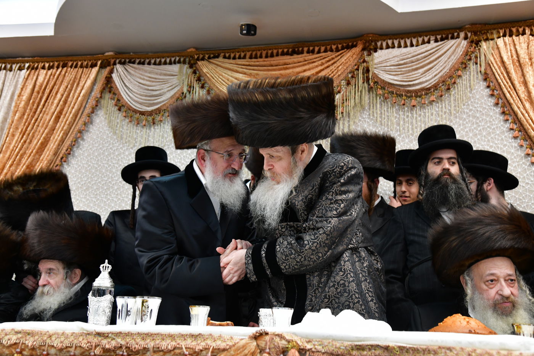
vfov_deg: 33.4
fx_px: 593
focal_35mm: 40
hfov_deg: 48.5
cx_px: 267
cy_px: 178
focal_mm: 40
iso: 2000
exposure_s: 1/100
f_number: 5.6
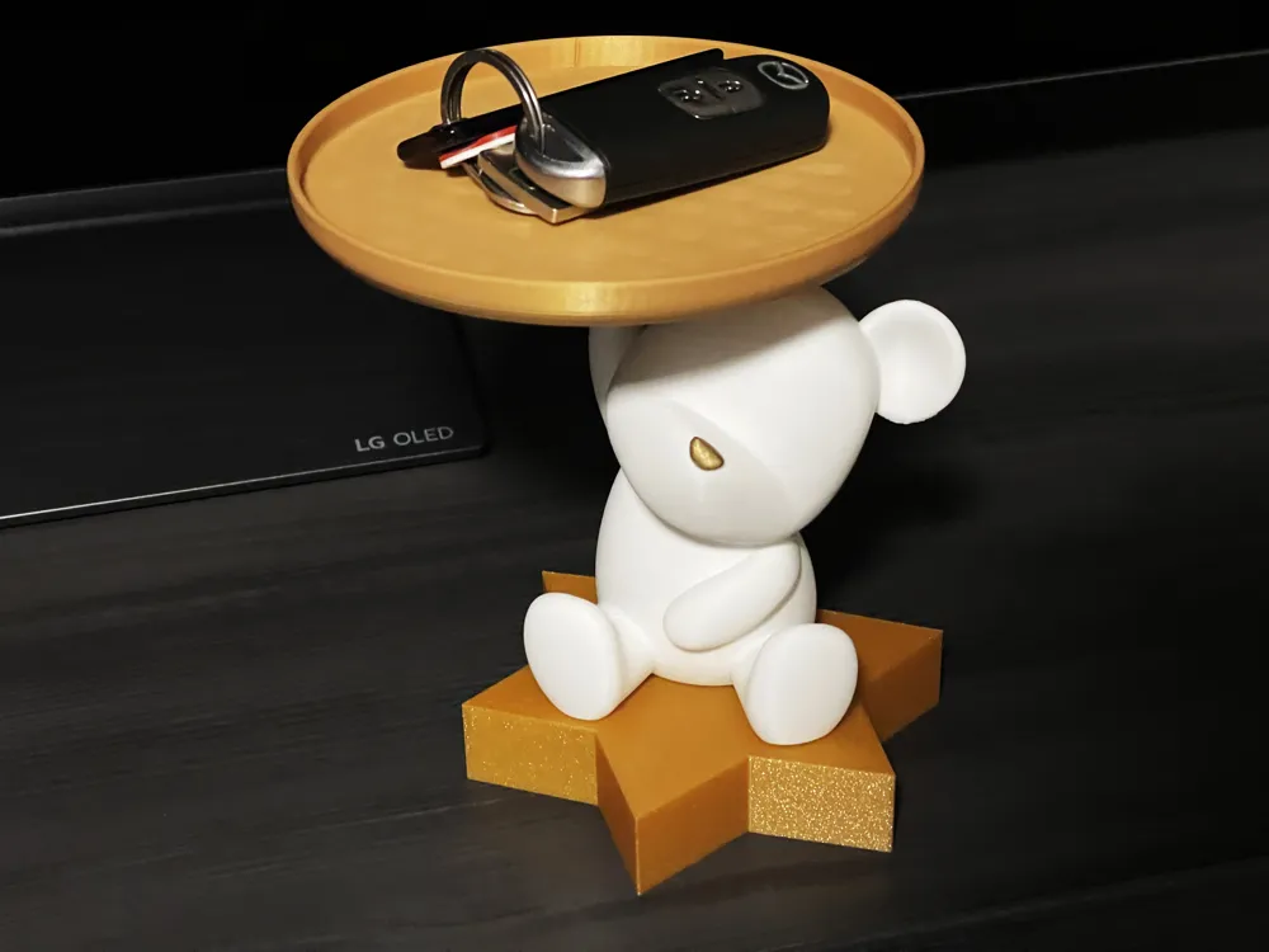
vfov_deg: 22.9
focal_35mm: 64
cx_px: 634
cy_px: 476
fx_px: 2346
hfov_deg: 30.3
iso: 1000
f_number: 2.2
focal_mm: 7.5
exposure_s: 1/30
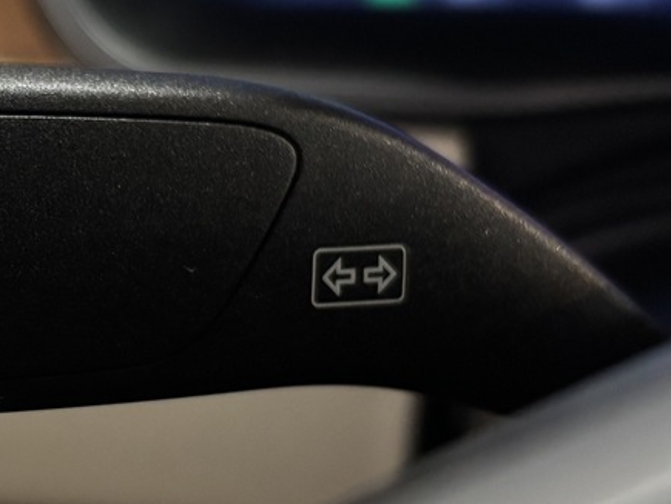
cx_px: 68
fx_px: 1668
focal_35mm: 86
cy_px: 264
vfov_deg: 17.2
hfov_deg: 22.2
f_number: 1.6
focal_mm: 5.96
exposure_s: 1/33
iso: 500
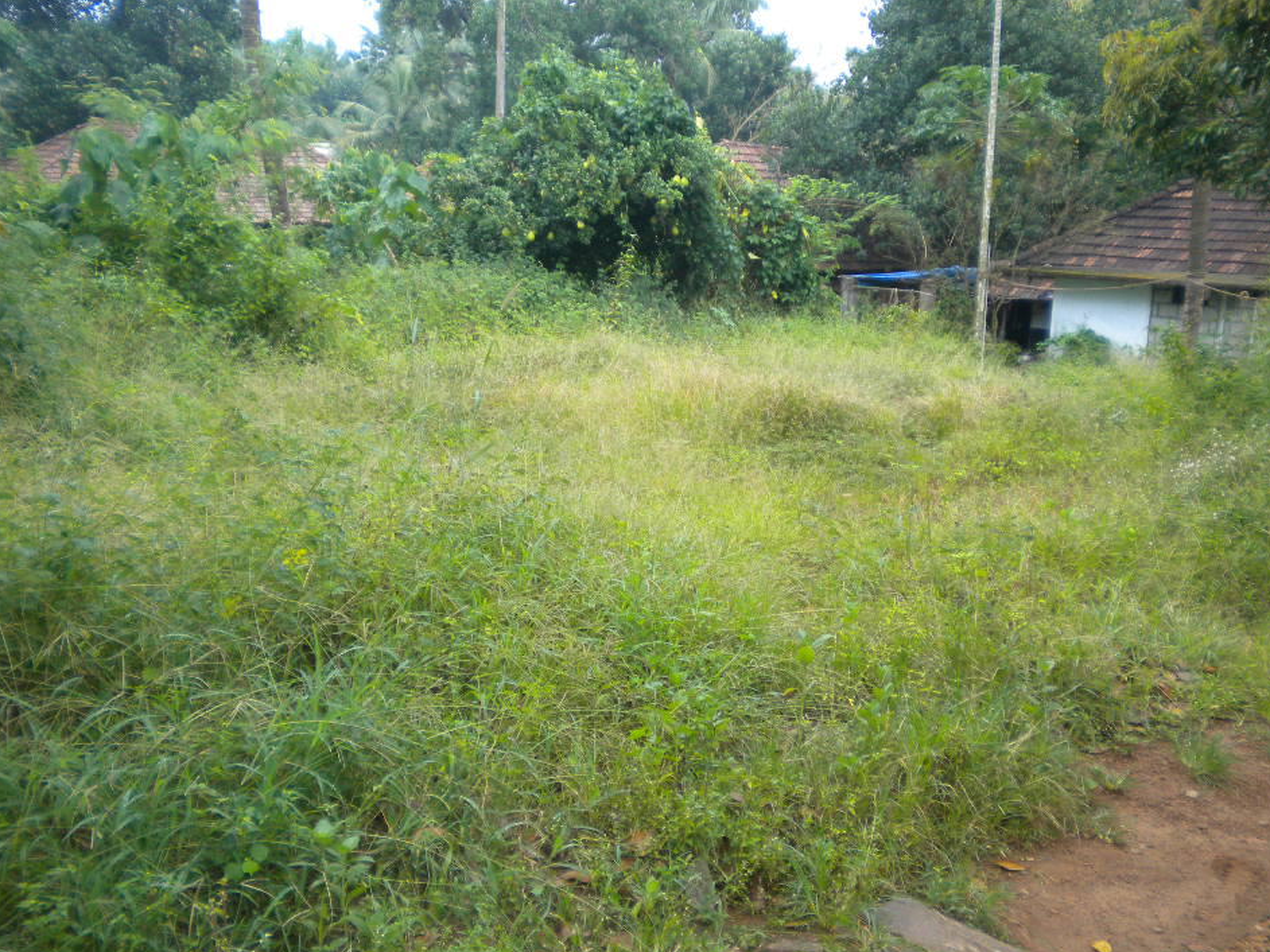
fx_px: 1394
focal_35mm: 38
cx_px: 686
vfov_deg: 37.7
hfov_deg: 48.9
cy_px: 516
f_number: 3.1
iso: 113
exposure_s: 1/107
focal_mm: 6.3
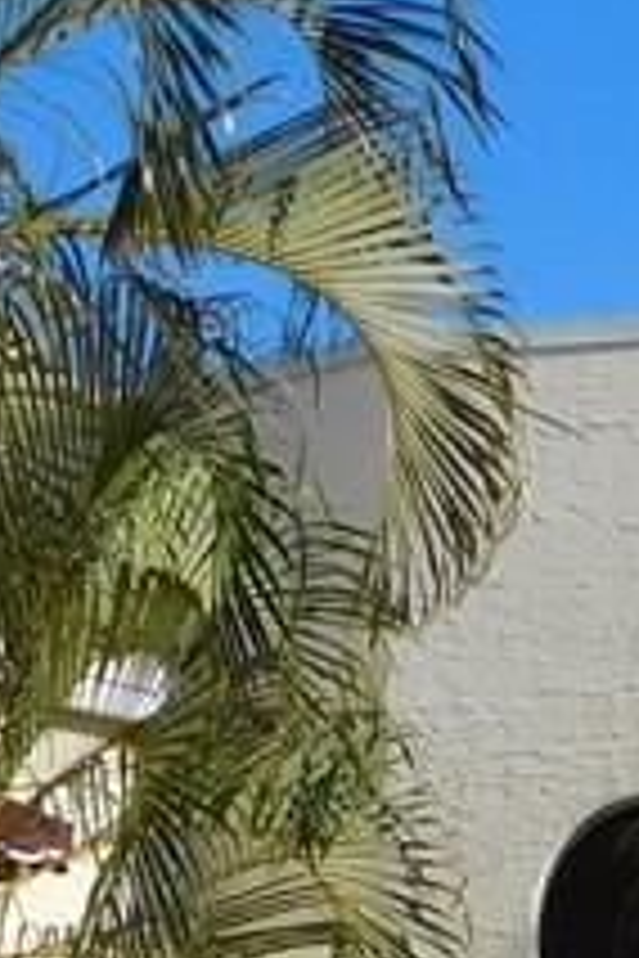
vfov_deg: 12.6
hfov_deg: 8.6
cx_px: 216
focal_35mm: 160
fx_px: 4260
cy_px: 1055
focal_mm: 5.7
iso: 125
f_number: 7.2
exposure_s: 1/500
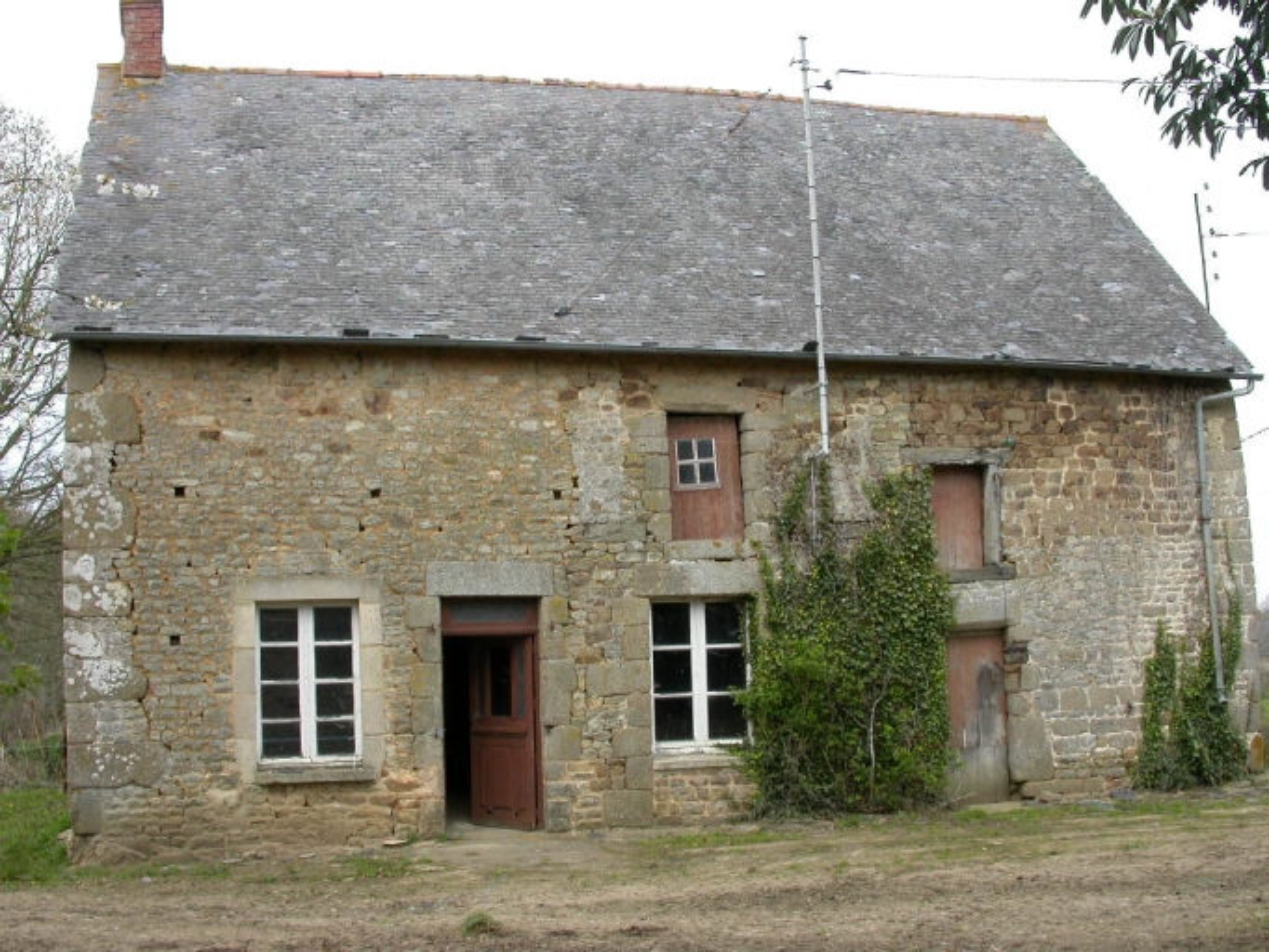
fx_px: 1394
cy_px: 476
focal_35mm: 38
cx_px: 634
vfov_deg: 37.7
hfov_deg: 49.0
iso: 100
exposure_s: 1/177
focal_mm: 7.85
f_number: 6
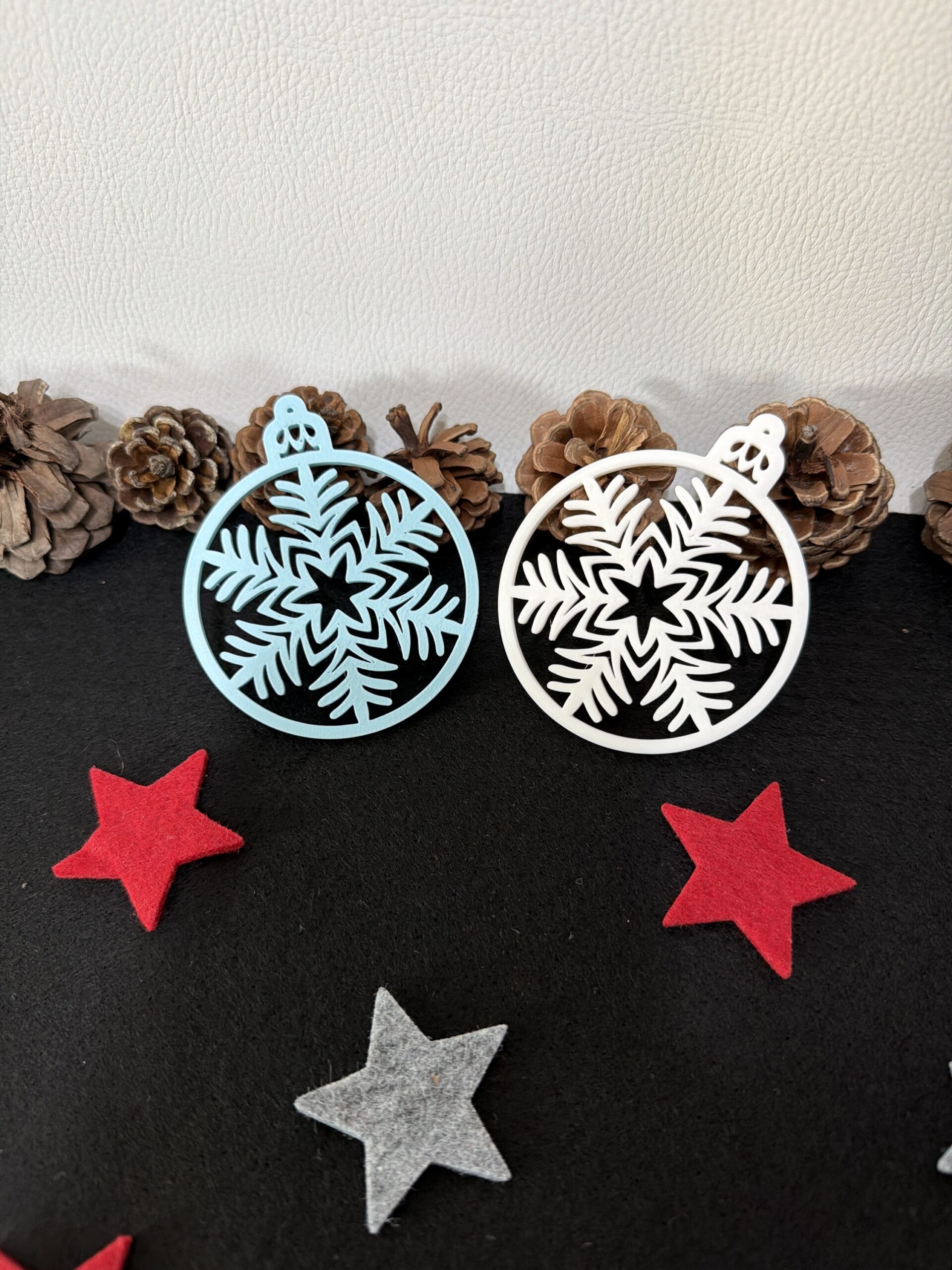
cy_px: 635
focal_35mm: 24
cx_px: 476
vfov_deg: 71.6
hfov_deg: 56.8
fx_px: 880
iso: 200
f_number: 1.78
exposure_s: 1/100
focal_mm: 6.76
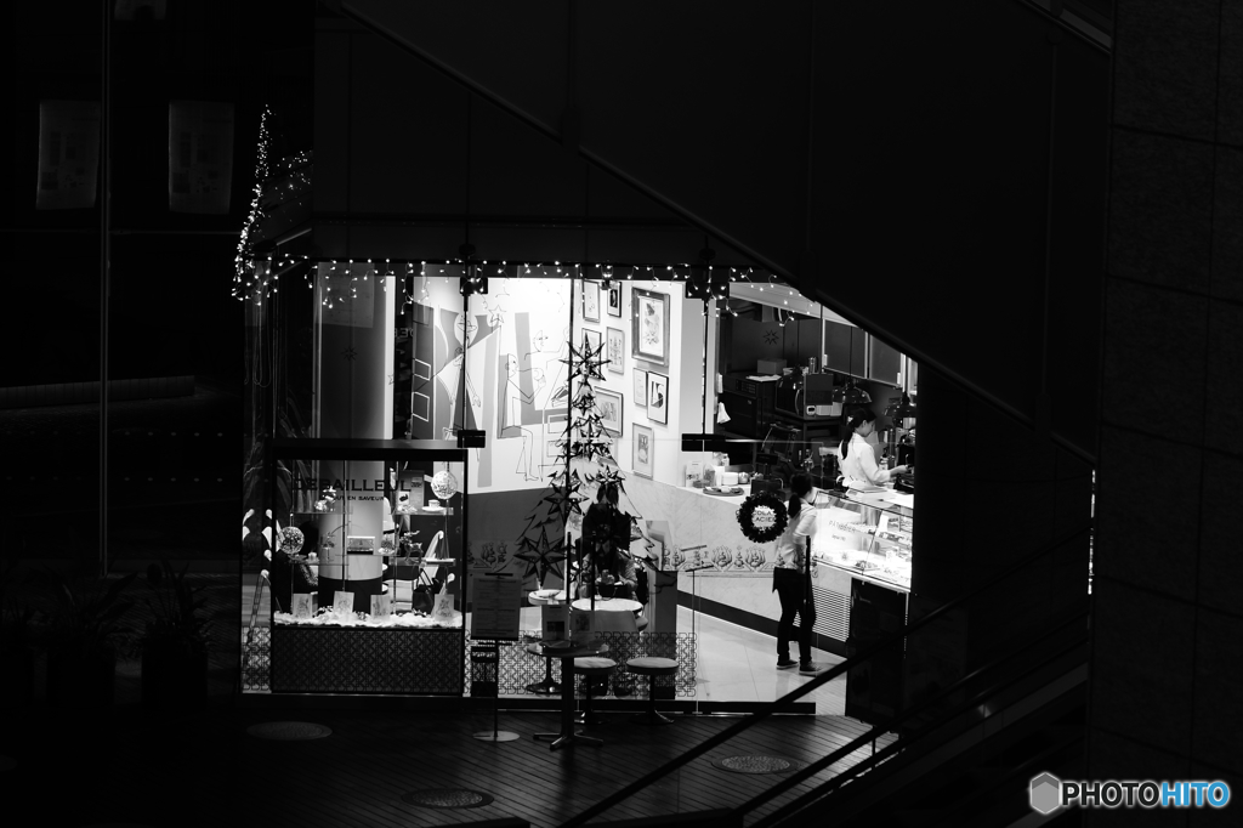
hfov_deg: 13.0
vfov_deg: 8.7
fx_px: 5436
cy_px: 414
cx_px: 622
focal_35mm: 158
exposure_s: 1/10
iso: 100
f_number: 5
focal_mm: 105
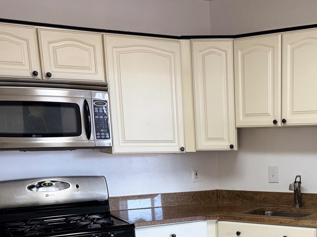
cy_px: 241
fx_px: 467
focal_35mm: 51
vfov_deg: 26.9
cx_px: 261
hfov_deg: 36.0
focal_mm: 6.76
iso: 125
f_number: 1.78
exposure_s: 1/60
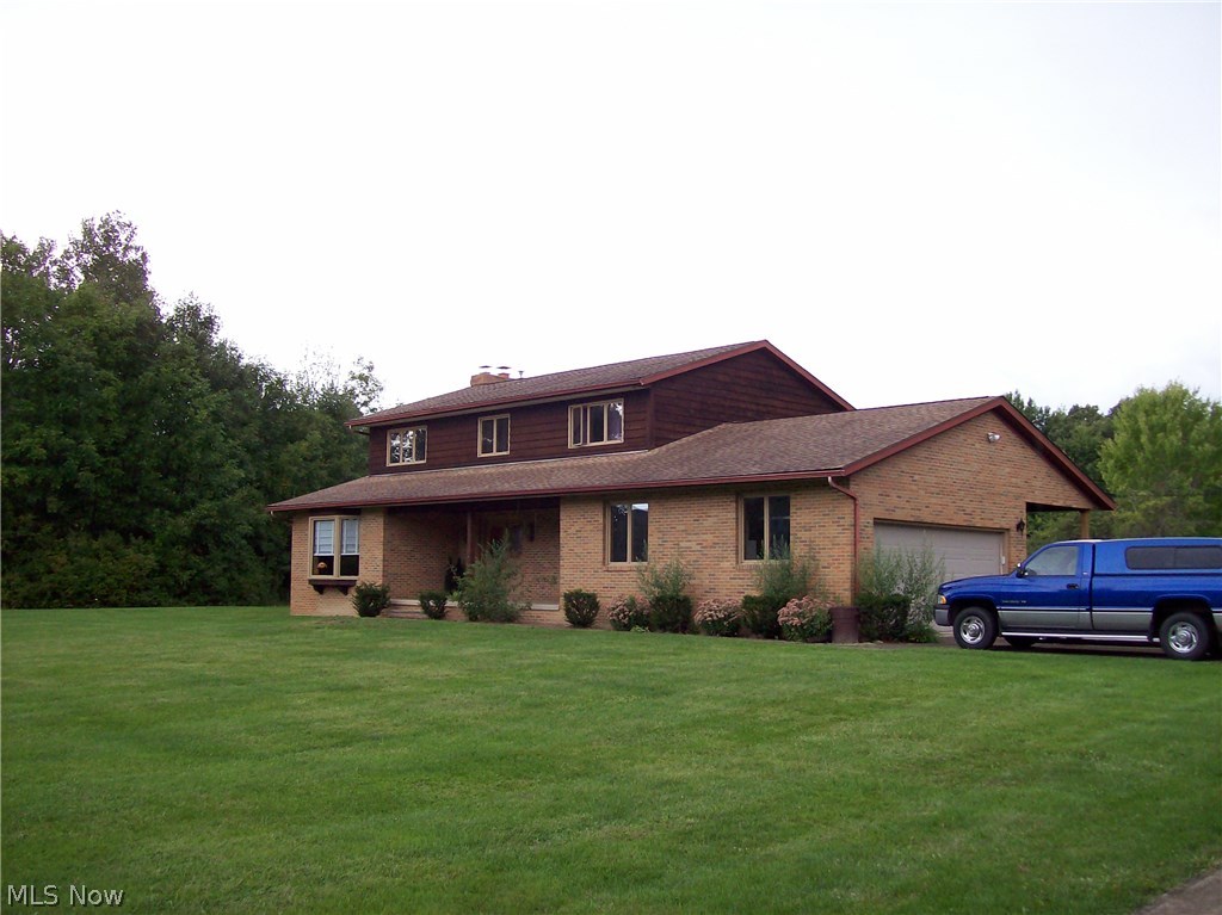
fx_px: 1270
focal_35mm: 36
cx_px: 611
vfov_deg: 39.6
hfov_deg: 51.4
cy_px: 458
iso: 80
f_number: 2.7
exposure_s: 1/157
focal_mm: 6
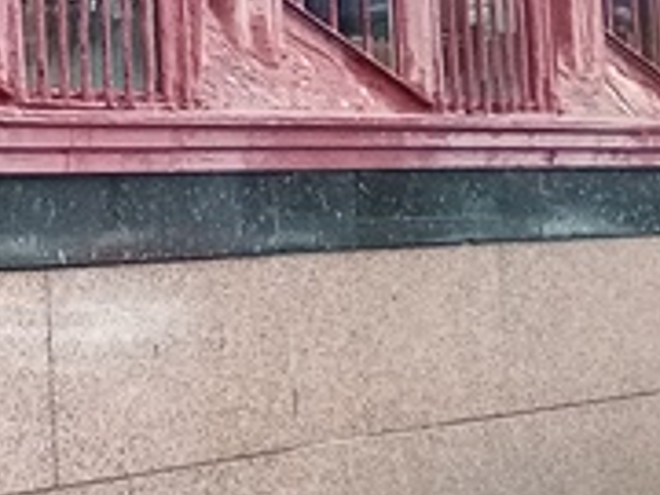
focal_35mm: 148
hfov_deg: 11.4
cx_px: -829
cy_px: -205
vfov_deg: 9.8
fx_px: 2822
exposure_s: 1/100
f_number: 1.8
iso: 155
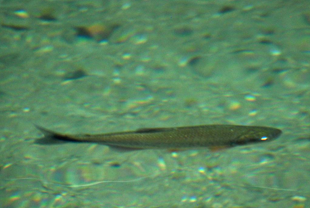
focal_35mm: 459
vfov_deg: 3.0
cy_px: 134
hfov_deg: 4.5
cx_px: 184
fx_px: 3956
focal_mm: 195
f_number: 5
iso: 400
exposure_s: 1/60
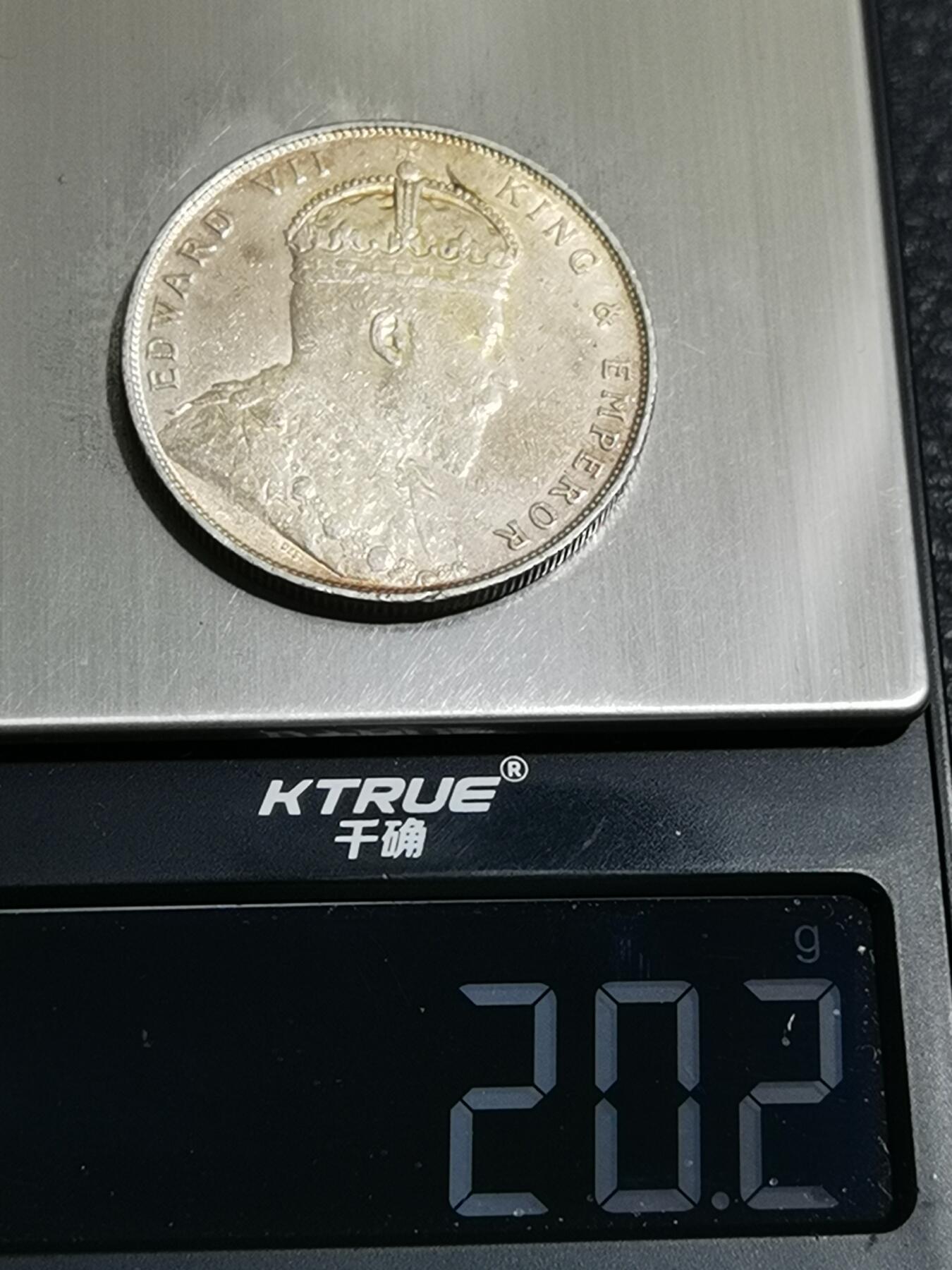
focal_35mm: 89
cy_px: 635
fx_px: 3264
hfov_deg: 16.6
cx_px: 476
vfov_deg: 22.0
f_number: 1.9
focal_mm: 6.67
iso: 100
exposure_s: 1/100
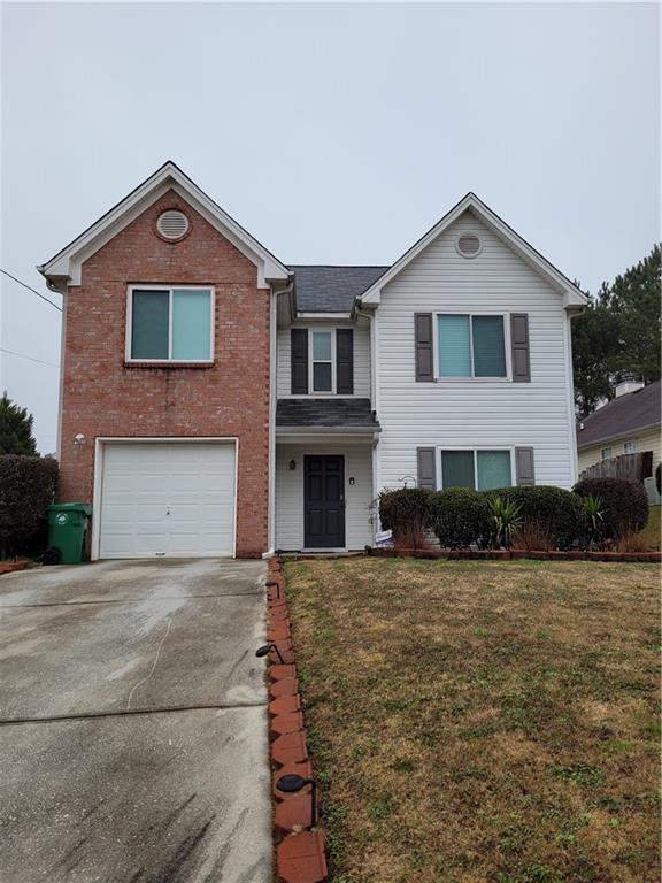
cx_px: 331
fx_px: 663
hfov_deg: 53.1
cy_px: 442
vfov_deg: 67.3
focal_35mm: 26
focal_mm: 5.4
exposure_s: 1/120
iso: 50
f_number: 1.8
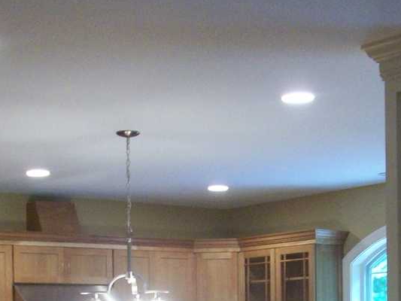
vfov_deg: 16.6
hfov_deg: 23.0
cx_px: 223
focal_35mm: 85
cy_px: 373
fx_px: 985
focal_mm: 5.7
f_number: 2.8
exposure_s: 1/8
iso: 200
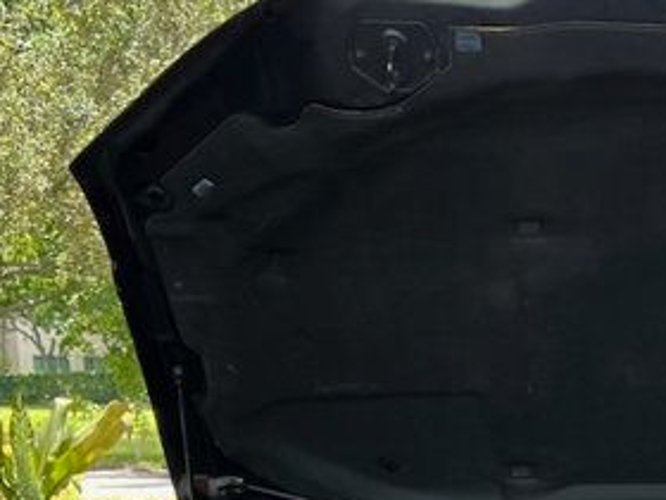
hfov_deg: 19.8
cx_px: 718
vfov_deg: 14.5
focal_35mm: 95
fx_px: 1828
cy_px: 762
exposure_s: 1/253
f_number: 1.5
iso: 40
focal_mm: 5.7
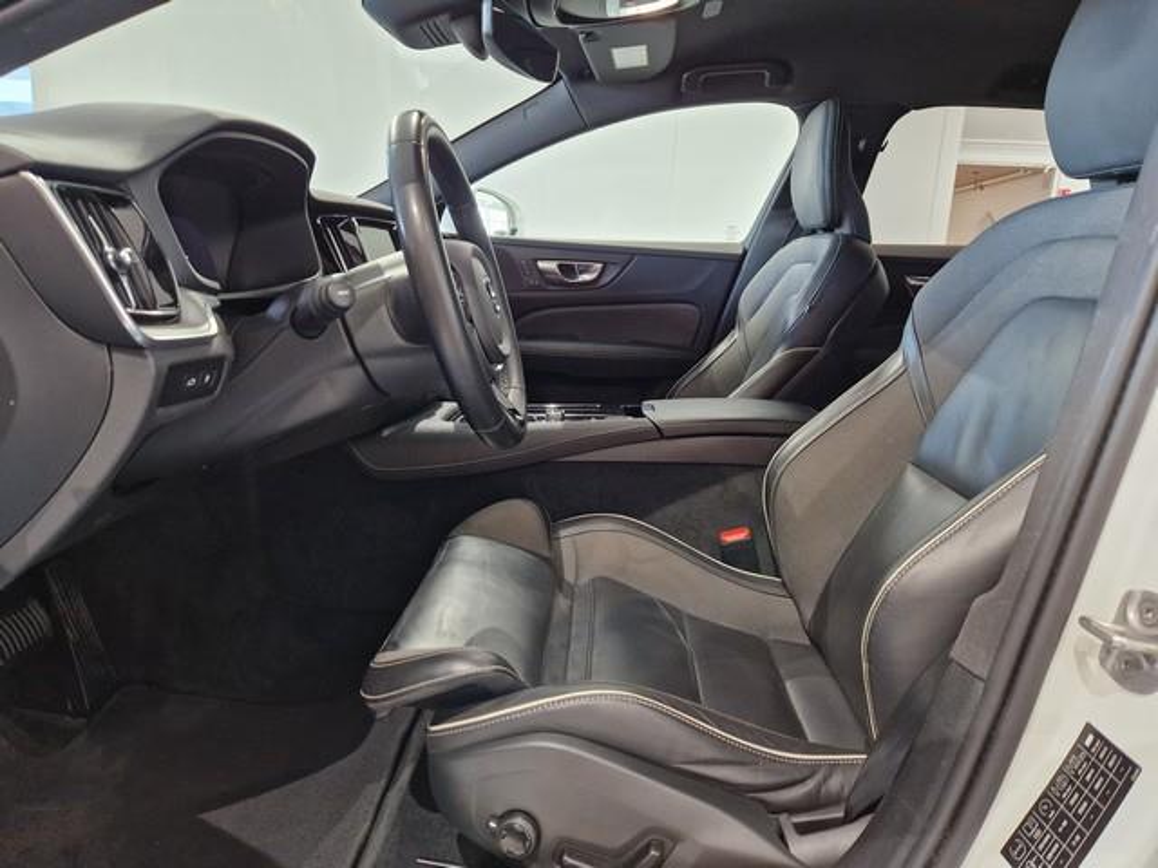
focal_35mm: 23
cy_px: 434
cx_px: 579
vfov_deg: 58.9
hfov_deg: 73.9
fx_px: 769
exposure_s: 1/100
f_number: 1.8
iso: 400
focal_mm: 5.4
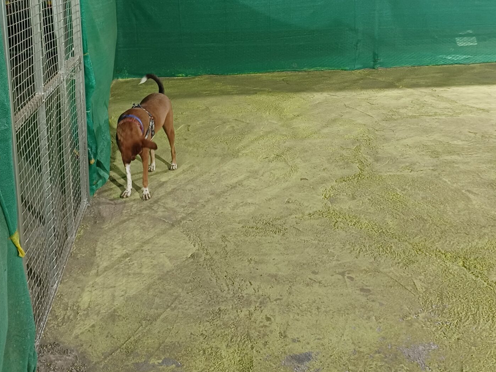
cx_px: 233
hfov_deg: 44.8
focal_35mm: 42
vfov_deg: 33.4
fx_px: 602
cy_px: 78
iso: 400
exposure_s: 1/20
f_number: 1.8
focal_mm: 5.06
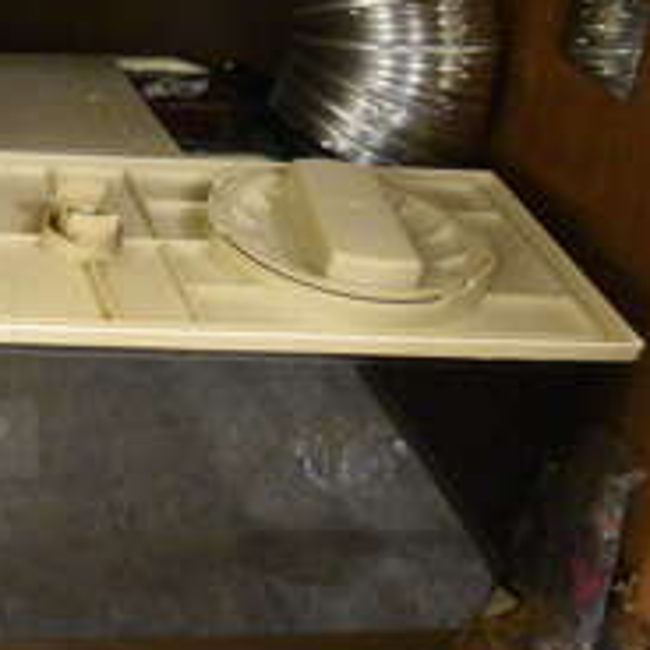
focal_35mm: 76
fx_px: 1615
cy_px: 290
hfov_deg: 19.5
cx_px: -353
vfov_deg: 22.8
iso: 7200
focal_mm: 18
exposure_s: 1/125
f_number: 3.5
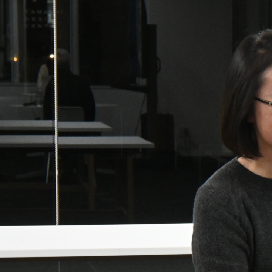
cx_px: 461
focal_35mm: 222
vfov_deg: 7.9
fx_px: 1974
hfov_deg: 7.7
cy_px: 265
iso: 2200
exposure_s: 1/125
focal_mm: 50
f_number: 6.3
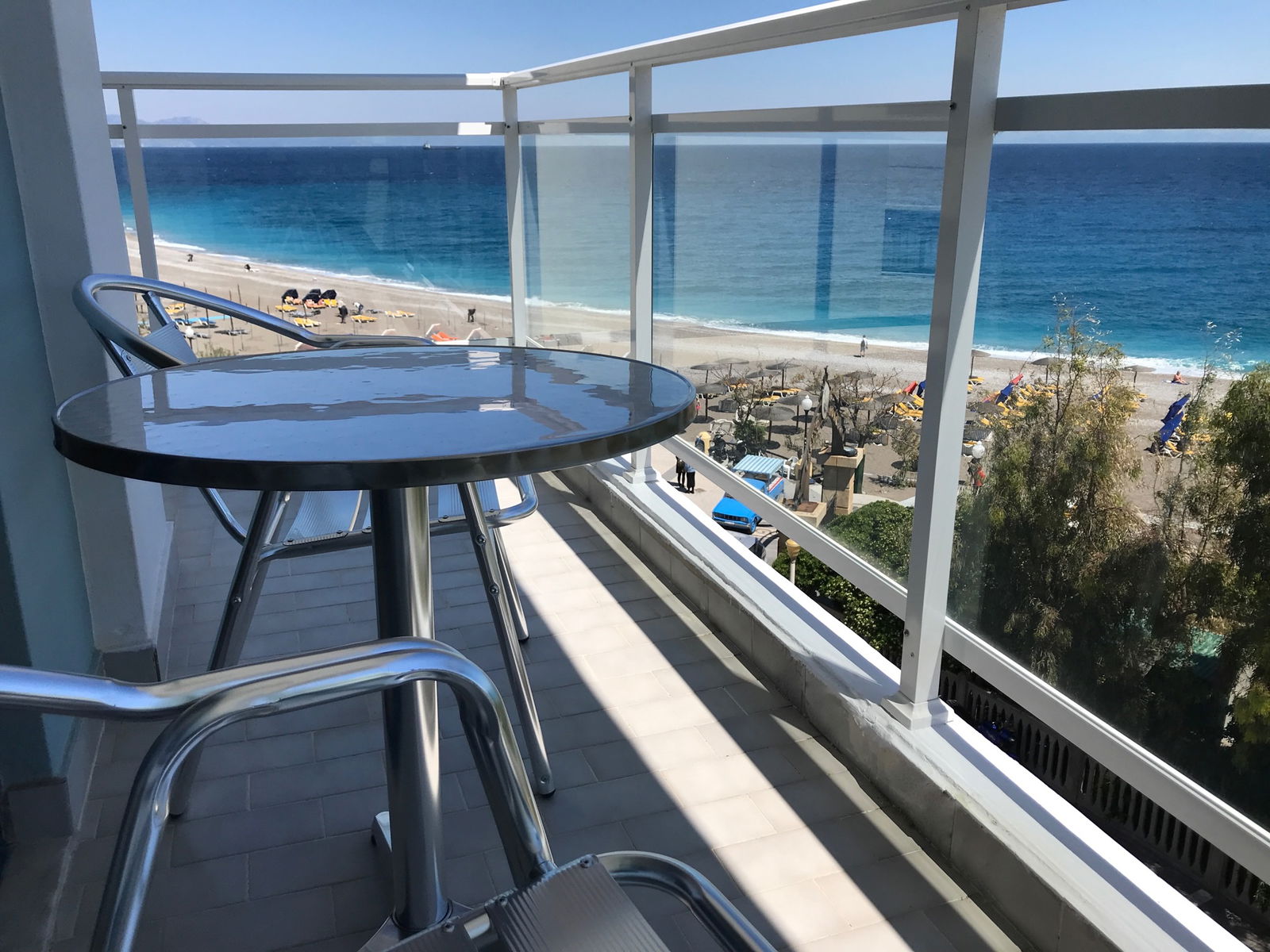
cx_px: 635
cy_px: 476
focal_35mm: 28
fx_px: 1027
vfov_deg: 49.7
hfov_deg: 63.4
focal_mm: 3.99
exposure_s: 1/3300
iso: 20
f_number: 1.8
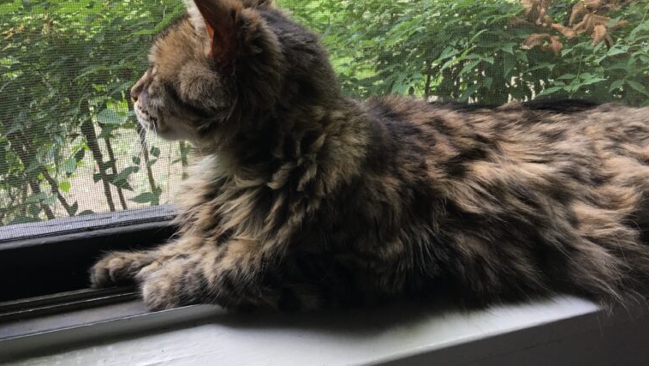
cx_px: 324
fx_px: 551
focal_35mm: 32
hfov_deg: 61.0
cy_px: 156
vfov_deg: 36.6
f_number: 2.2
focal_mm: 4.15
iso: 40
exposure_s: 1/30
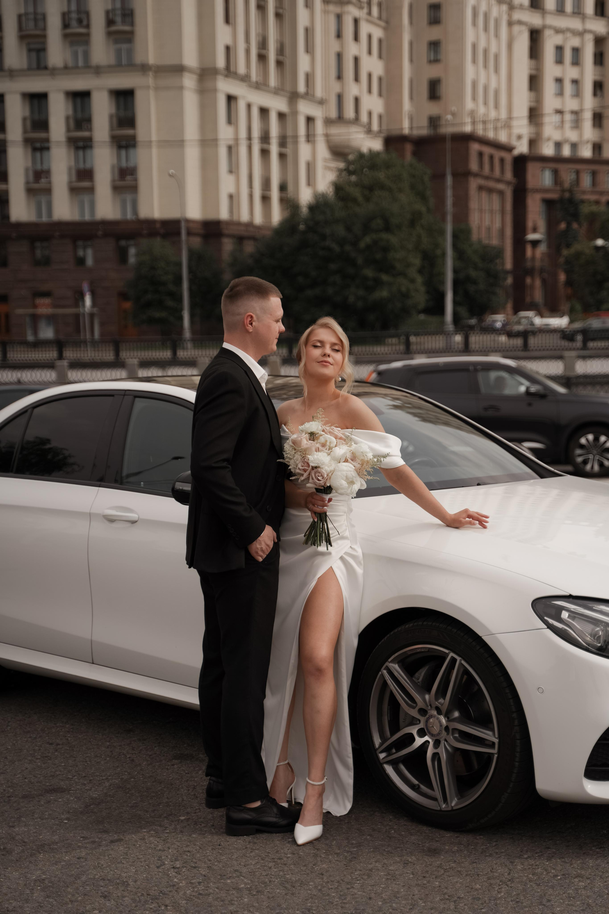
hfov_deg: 23.8
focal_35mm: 57
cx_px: 304
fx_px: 1446
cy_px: 457
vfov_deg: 35.1
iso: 50
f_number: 2.8
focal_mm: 57
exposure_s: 1/3200
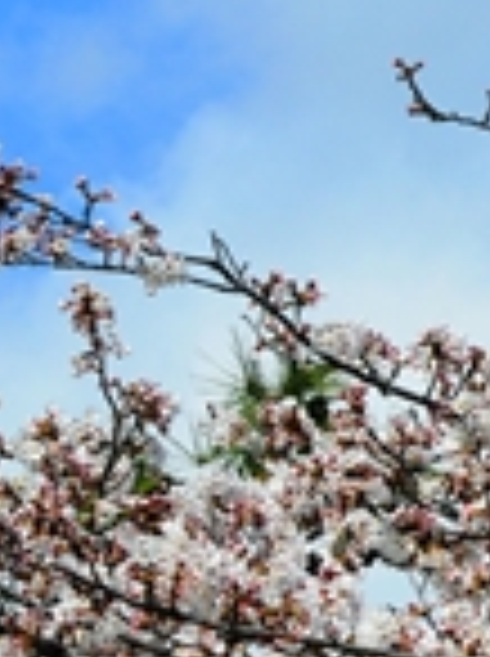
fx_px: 7496
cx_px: 1551
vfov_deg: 5.0
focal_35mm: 396
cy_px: 495
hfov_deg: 3.6
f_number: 13
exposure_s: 1/640
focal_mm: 75
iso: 400
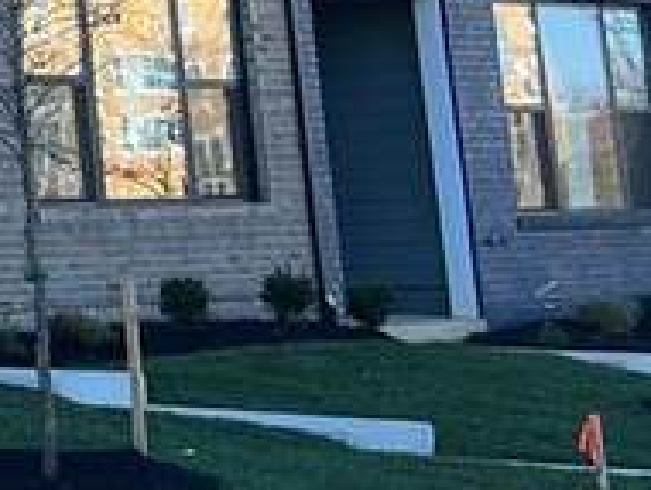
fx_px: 3295
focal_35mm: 175
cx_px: -963
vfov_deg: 8.1
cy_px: -517
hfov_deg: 9.8
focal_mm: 5.7
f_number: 1.5
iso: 50
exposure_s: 1/1058
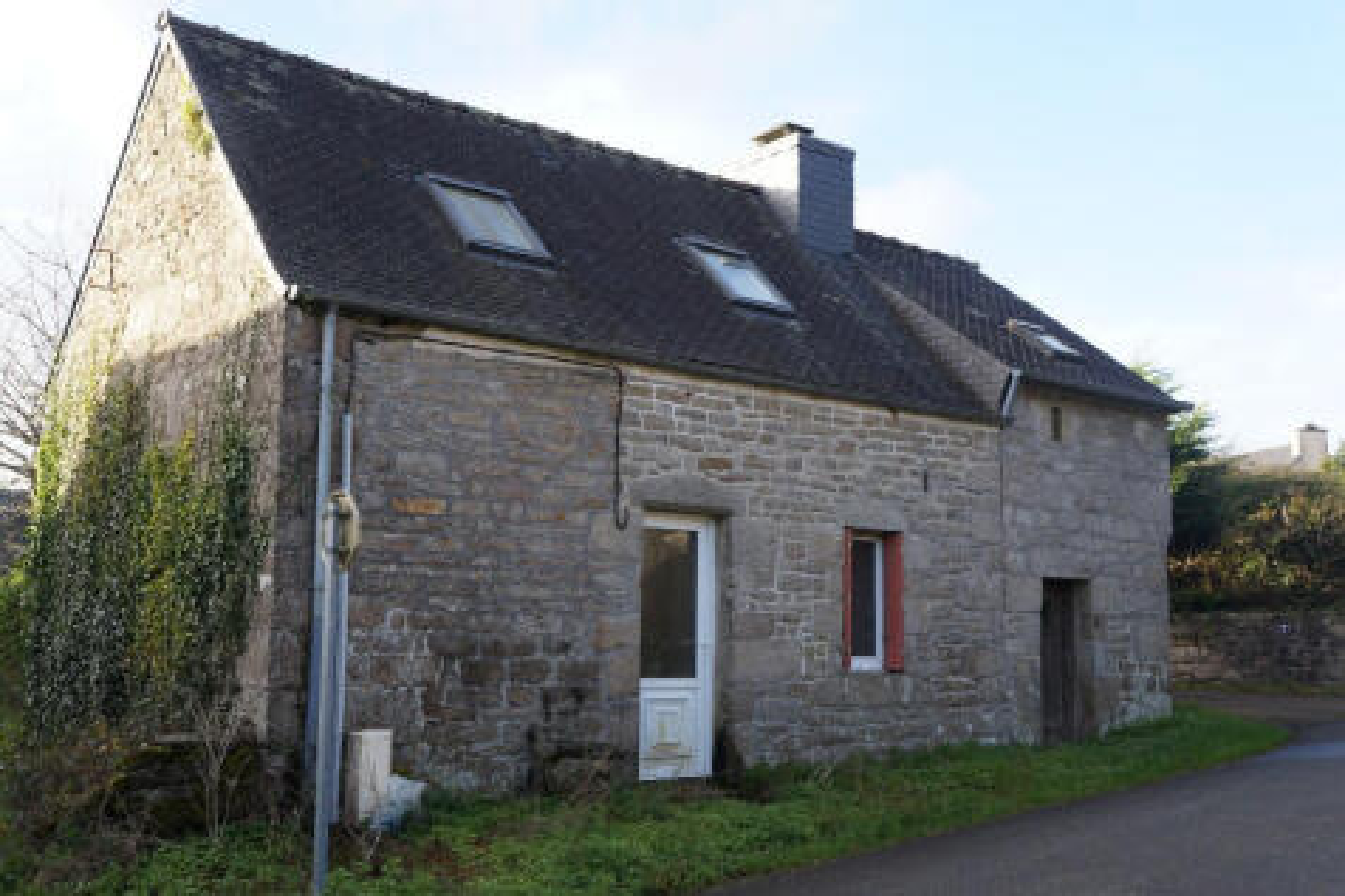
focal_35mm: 36
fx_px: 1344
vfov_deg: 36.8
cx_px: 672
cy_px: 448
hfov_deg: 53.1
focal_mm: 24
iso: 200
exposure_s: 1/100
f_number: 7.1
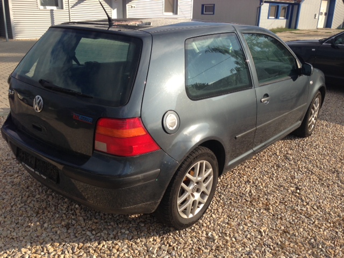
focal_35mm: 33
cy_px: 129
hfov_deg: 55.4
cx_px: 172
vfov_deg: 42.9
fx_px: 328
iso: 50
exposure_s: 1/1106
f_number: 2.4
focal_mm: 4.13
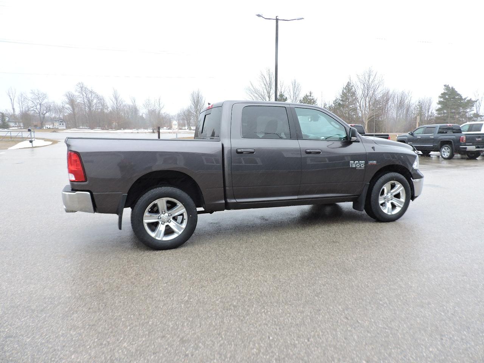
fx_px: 336
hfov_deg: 71.6
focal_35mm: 24
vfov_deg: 56.8
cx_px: 242
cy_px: 182
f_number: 3
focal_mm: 4.3
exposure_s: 1/100
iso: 100
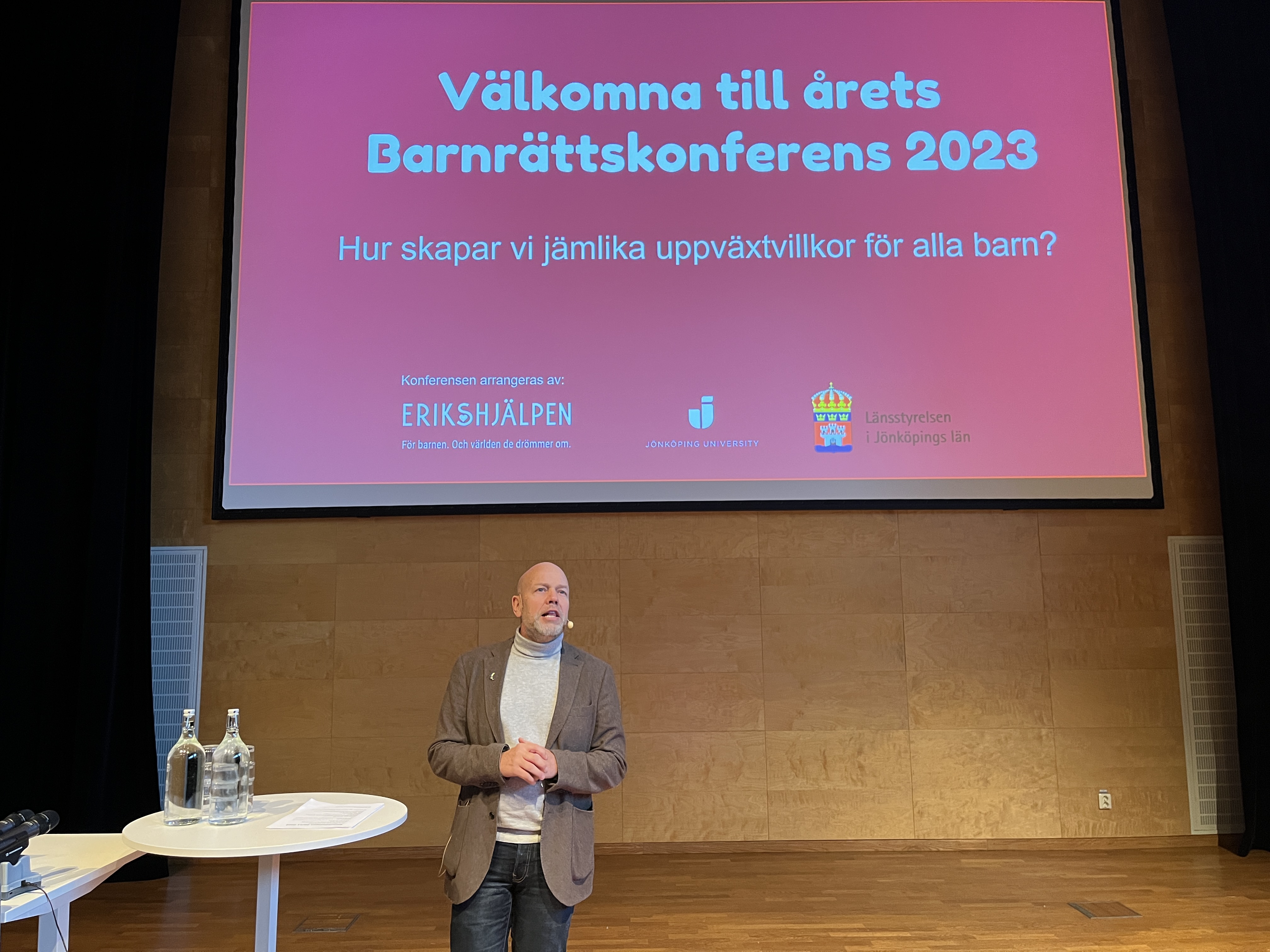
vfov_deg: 53.1
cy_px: 476
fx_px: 954
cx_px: 635
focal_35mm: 26
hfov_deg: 67.3
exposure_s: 1/50
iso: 500
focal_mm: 5.1
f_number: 1.6
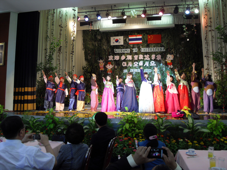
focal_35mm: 28
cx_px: 114
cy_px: 85
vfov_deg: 49.7
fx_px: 184
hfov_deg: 63.4
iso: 100
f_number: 2.8
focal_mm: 6
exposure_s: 1/45
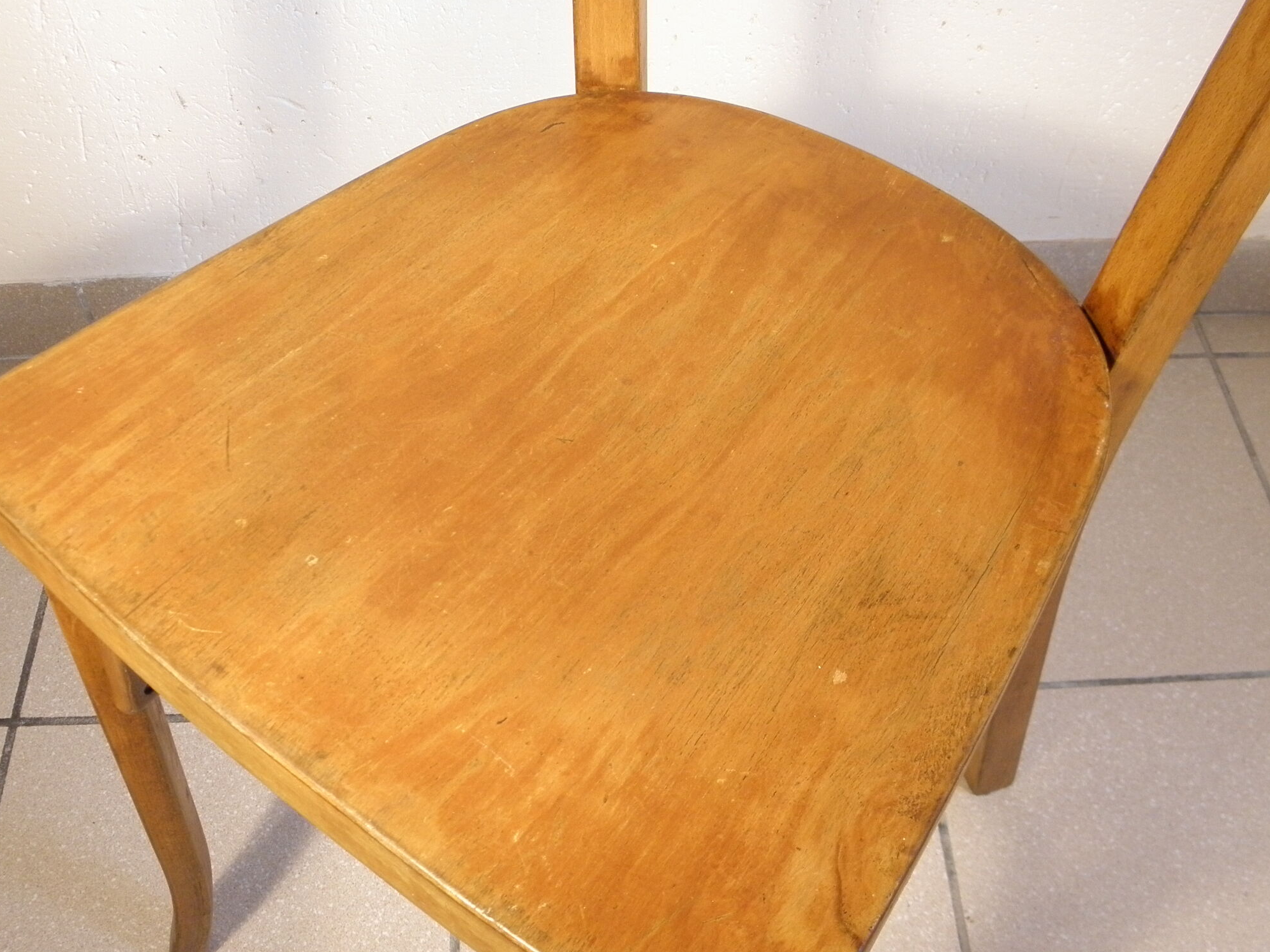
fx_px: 1321
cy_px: 559
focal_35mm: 36
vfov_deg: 39.5
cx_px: 624
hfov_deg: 51.4
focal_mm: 5
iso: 200
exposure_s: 1/30
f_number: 3.5
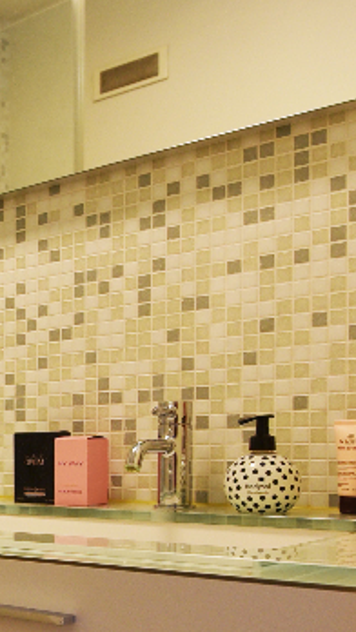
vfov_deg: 39.4
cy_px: 418
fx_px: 872
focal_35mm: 52
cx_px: -243
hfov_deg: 18.9
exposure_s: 1/60
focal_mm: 16
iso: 400
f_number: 4
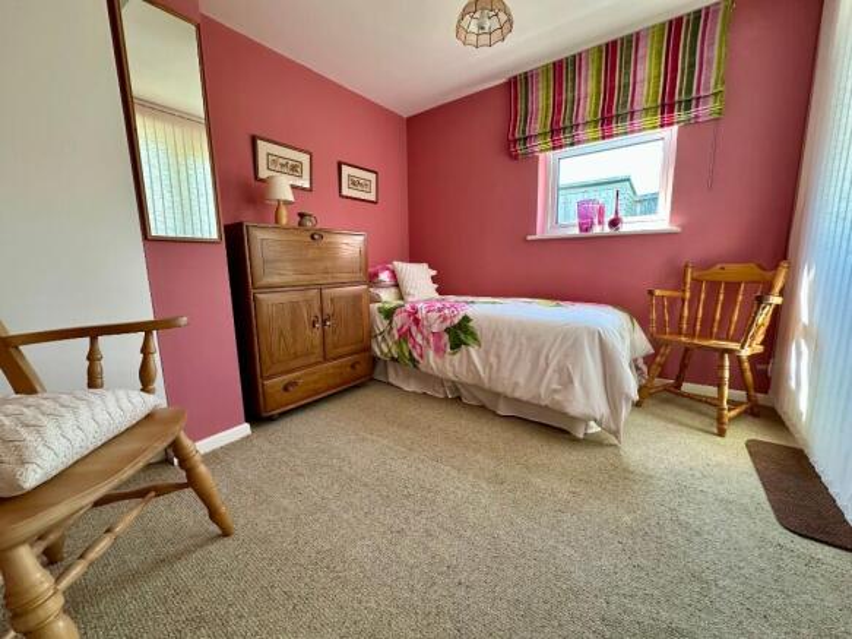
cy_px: 320
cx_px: 426
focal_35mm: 14
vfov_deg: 85.7
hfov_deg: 102.1
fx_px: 345
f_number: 2.2
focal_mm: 2.22
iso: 200
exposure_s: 1/99
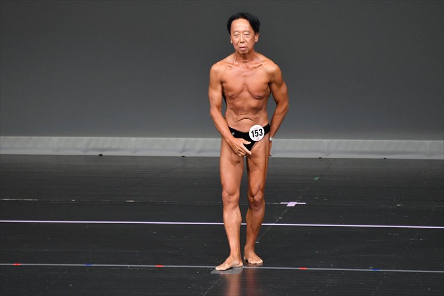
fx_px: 5547
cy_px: 148
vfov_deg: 3.1
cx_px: 222
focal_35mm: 450
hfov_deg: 4.6
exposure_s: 1/400
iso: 4000
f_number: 5.6
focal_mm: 300
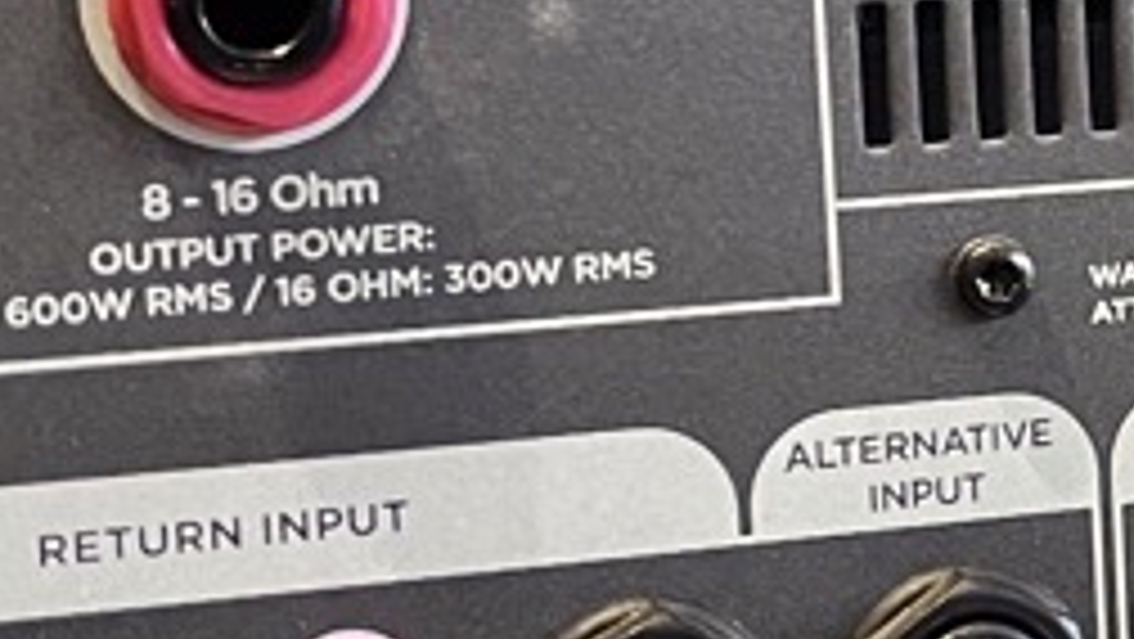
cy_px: 166
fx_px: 4061
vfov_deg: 9.0
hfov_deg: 15.1
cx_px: 1508
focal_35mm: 135
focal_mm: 5.1
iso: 400
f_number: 1.6
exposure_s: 1/60
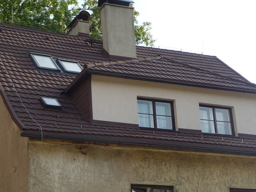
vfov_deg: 17.6
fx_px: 621
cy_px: 96
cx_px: 128
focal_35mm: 84
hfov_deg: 23.3
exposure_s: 1/250
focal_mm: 10.5
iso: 100
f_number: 4.5
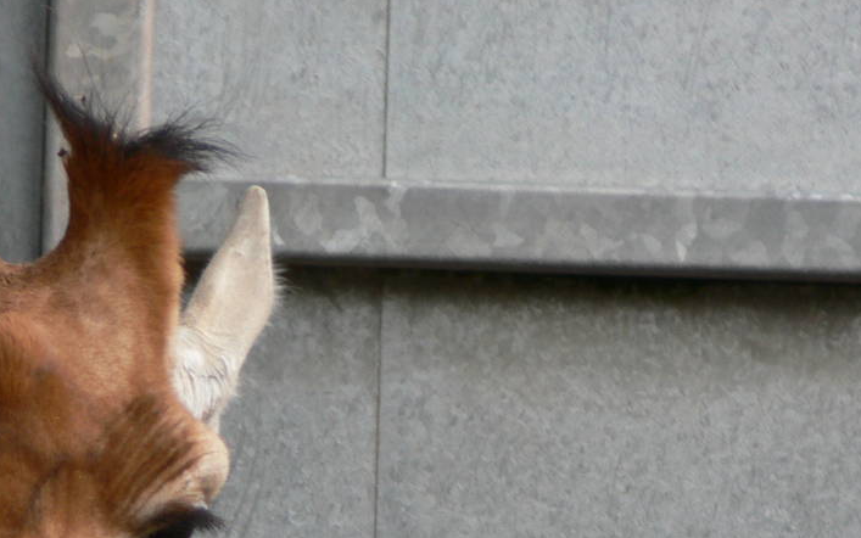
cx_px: 11
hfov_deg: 2.1
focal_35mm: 1008
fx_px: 23655
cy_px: 618
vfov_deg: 1.3
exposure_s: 1/80
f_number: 4
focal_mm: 88.8
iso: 80
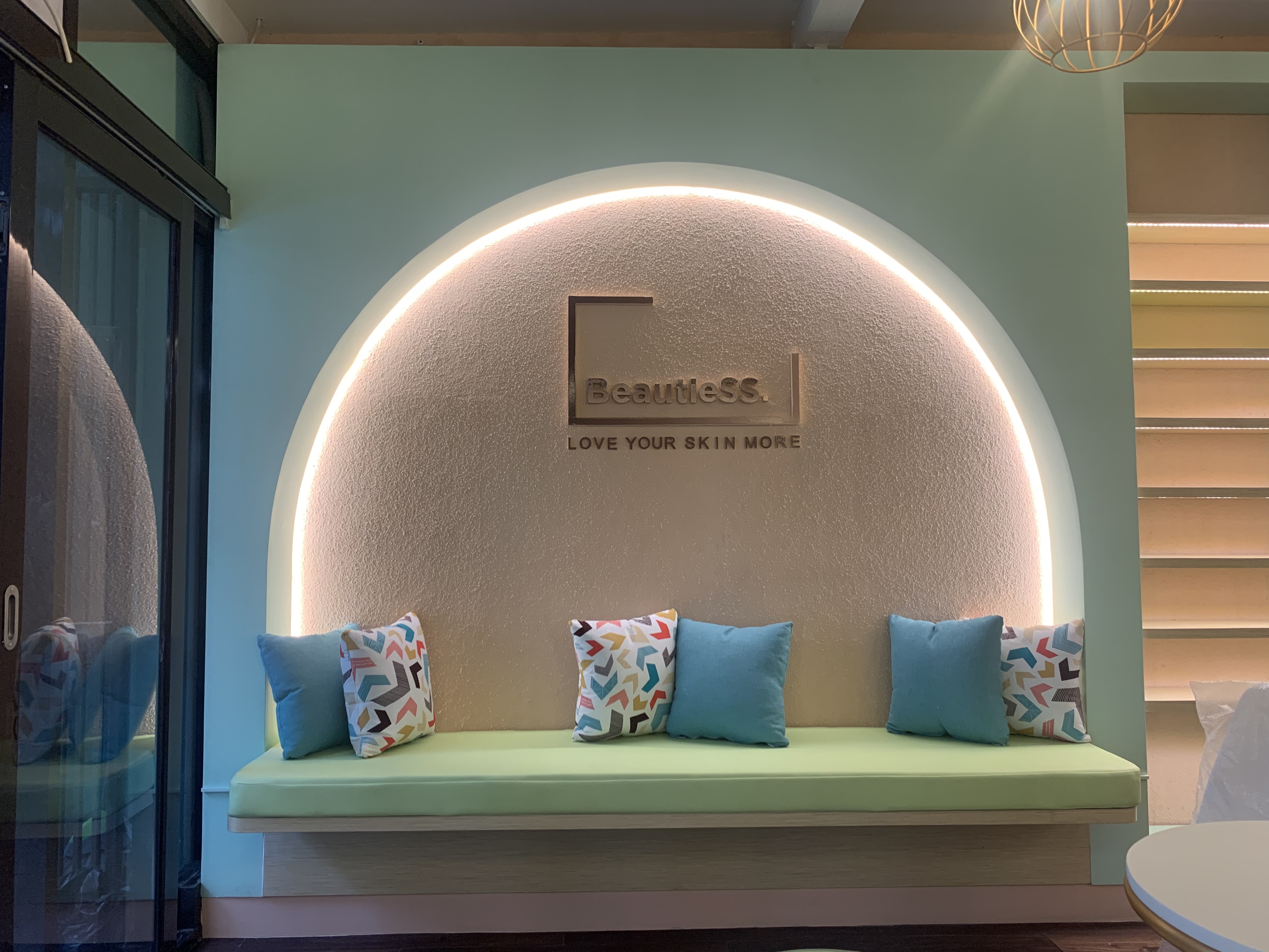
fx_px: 953
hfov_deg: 67.3
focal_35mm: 26
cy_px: 476
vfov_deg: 53.1
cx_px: 634
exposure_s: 1/100
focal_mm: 4.25
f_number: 1.8
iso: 100
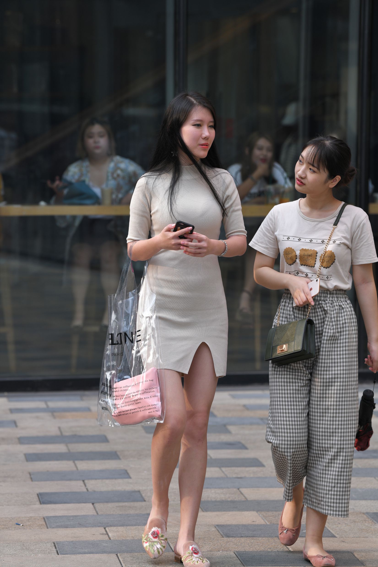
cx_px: 189
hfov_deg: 9.5
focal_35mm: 145
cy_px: 284
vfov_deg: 14.2
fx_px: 2283
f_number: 5
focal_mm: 145
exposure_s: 1/400
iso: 360
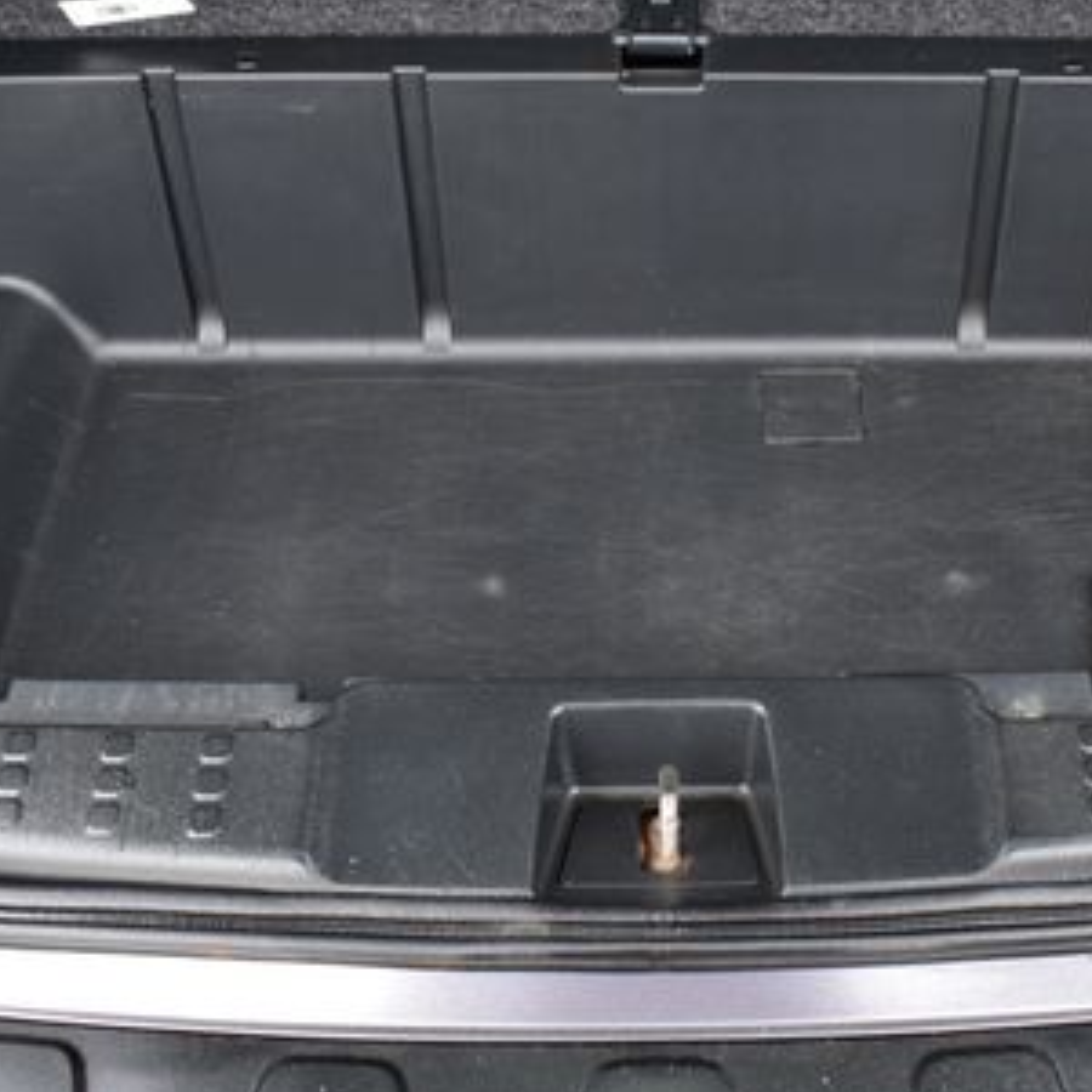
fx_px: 1749
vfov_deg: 34.6
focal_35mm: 49
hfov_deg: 34.2
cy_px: 462
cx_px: 757
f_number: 6.3
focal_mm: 18
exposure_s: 1/20
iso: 400
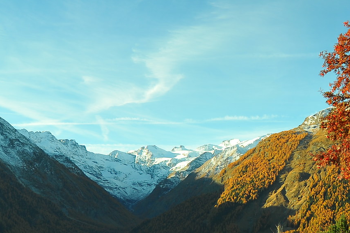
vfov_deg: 29.8
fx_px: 437
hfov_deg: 40.1
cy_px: 122
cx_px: 321
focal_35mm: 45
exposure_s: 1/160
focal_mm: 16
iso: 200
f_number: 10
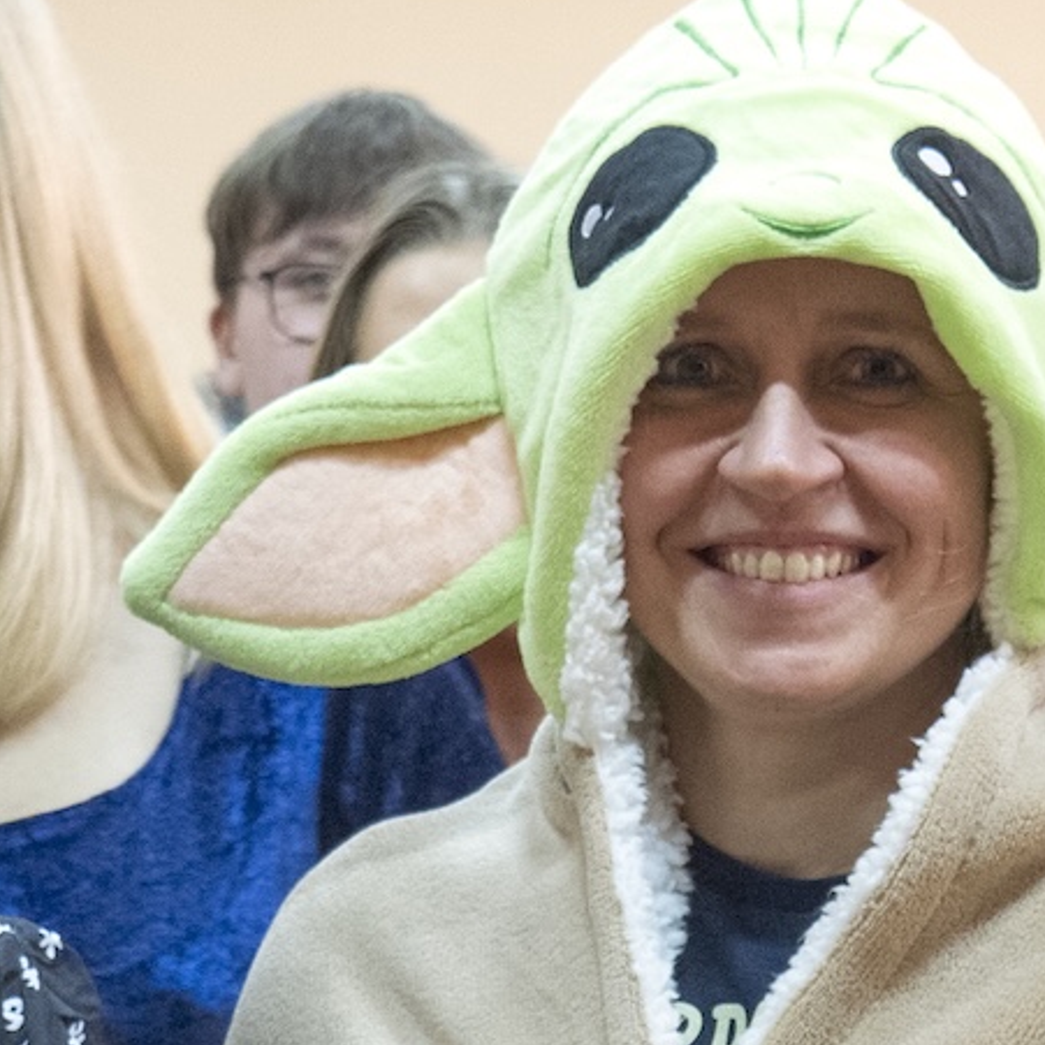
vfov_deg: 9.9
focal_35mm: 173
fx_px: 5909
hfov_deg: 10.1
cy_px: 1434
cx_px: 887
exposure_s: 1/30
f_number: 3.4
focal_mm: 23
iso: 1600
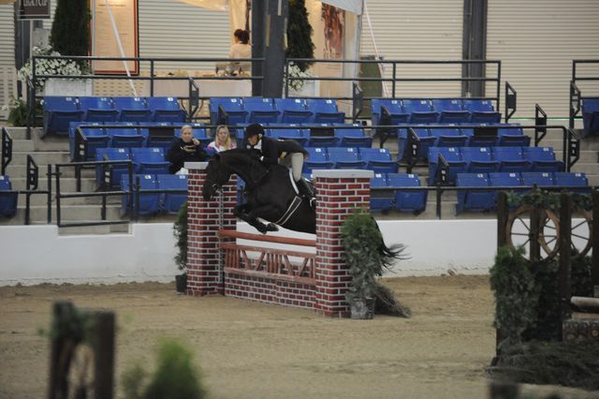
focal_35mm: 200
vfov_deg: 6.9
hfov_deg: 10.3
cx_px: 300
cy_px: 200
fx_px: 3326
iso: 6400
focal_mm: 200
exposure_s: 1/400
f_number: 2.8
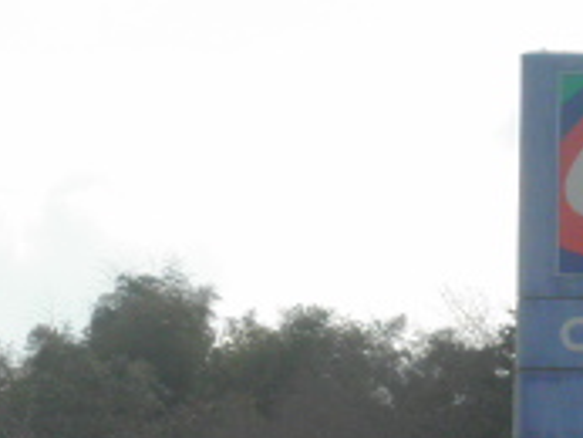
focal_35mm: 411
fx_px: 6927
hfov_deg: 4.8
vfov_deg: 3.6
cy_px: 782
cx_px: -47
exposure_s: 1/320
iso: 64
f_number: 5.8
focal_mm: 19.6
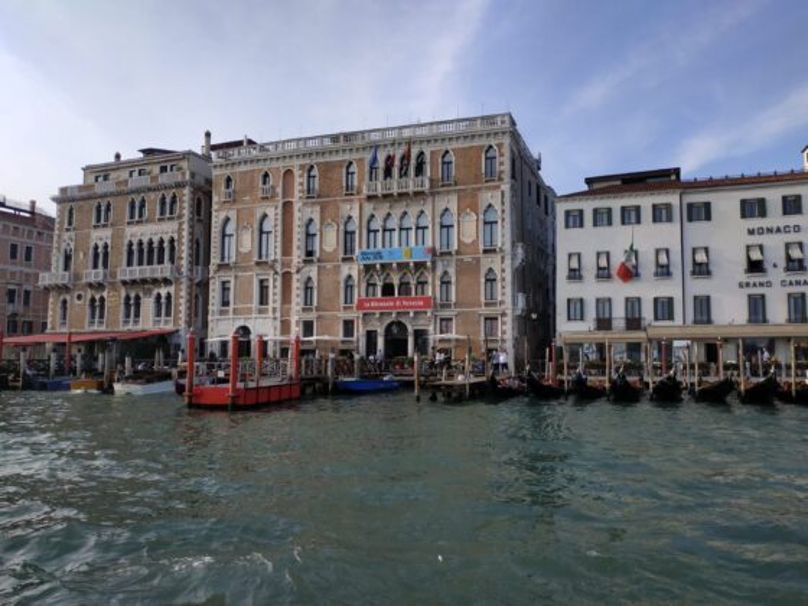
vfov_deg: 56.8
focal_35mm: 24
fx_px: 560
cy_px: 303
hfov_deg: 71.6
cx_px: 404
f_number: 1.9
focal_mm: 3.94
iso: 160
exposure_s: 1/1038
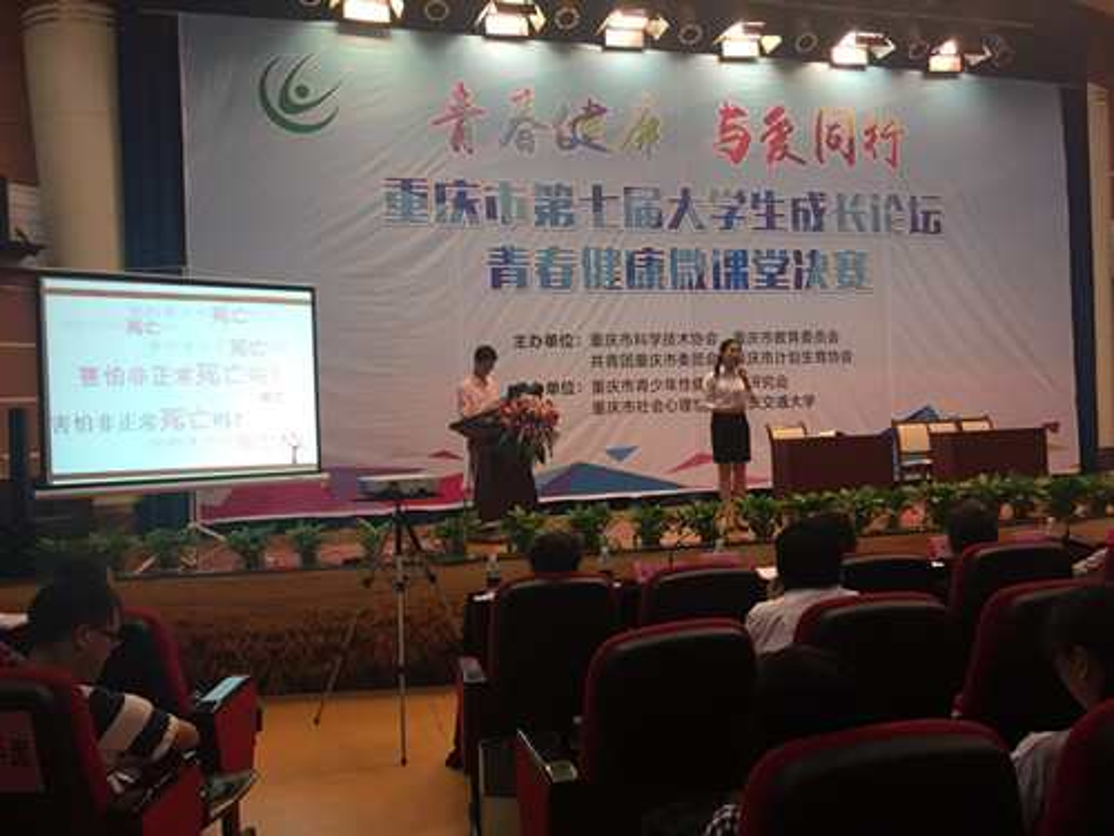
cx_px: 557
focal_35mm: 29
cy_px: 418
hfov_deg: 61.7
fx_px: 933
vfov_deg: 48.2
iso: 32
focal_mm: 4.15
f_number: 2.2
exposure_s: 1/33
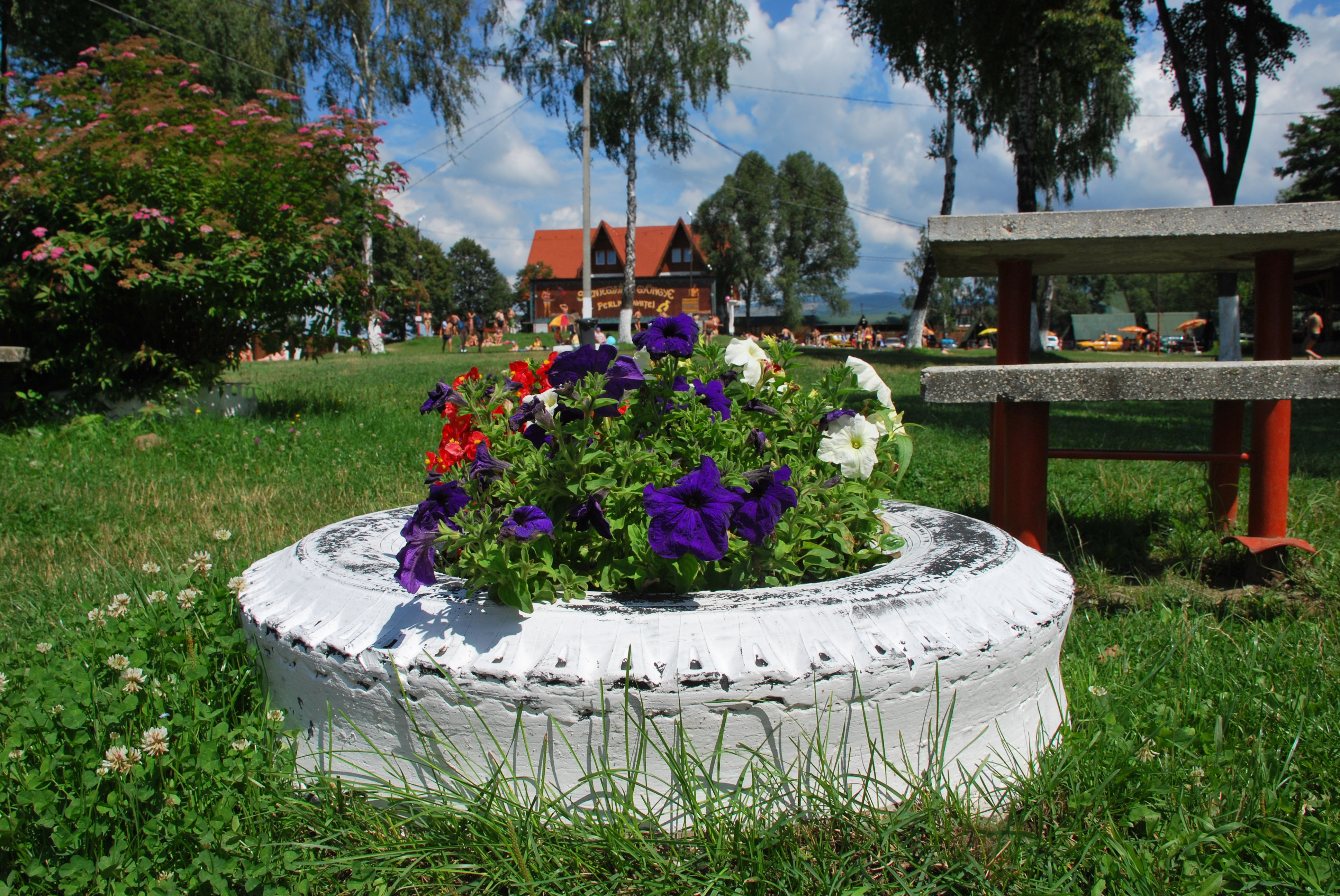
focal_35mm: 30
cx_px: 670
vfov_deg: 43.7
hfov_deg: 61.9
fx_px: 1118
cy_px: 448
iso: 200
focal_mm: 20
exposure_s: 1/400
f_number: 10
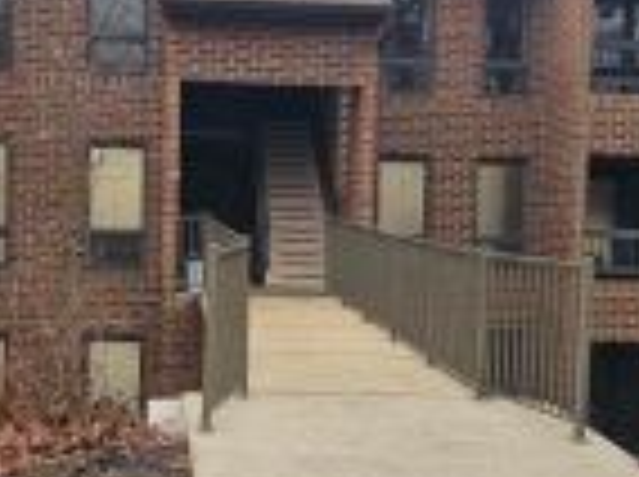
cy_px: 284
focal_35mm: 65
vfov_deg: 22.5
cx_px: 306
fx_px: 1198
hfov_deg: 29.9
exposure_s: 1/229
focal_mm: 6.3
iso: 10
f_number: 1.7
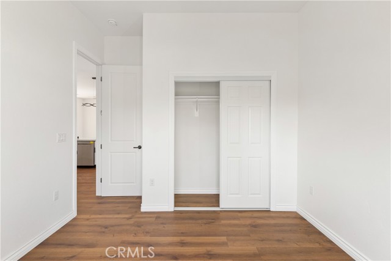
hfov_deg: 93.3
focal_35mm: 17
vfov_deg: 70.5
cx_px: 196
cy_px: 130
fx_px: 185
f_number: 5.6
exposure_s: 1/20
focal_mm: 17
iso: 400
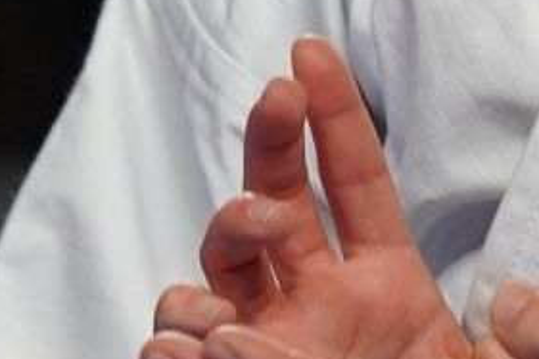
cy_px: -257
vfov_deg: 0.4
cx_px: 857
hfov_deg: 0.5
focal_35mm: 3850
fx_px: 57607
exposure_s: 1/500
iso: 640
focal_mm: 400
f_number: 2.8
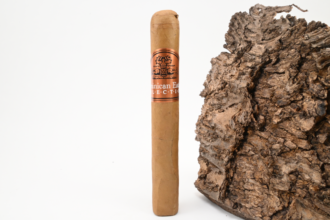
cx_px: 165
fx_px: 268
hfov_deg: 63.2
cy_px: 110
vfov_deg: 44.6
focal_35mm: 29
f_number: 22
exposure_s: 1/15
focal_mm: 19.5
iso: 640
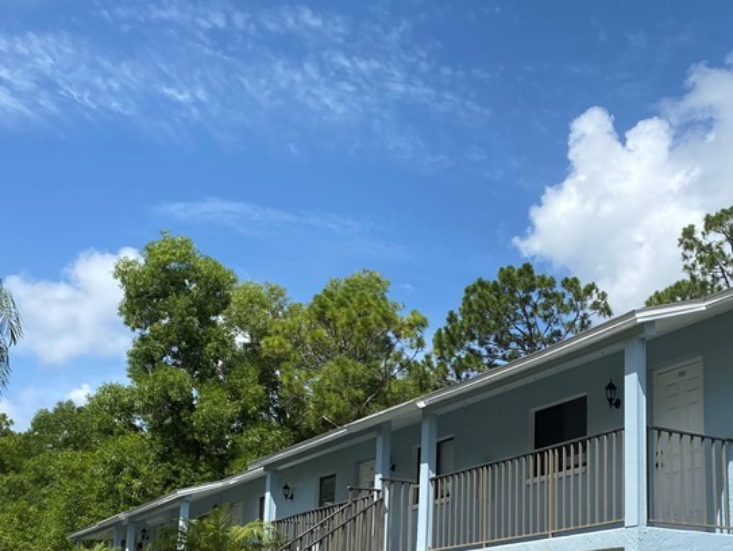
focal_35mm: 49
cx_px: 598
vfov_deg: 29.0
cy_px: 448
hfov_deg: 37.3
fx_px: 1038
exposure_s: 1/3300
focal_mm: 4.25
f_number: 1.8
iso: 32
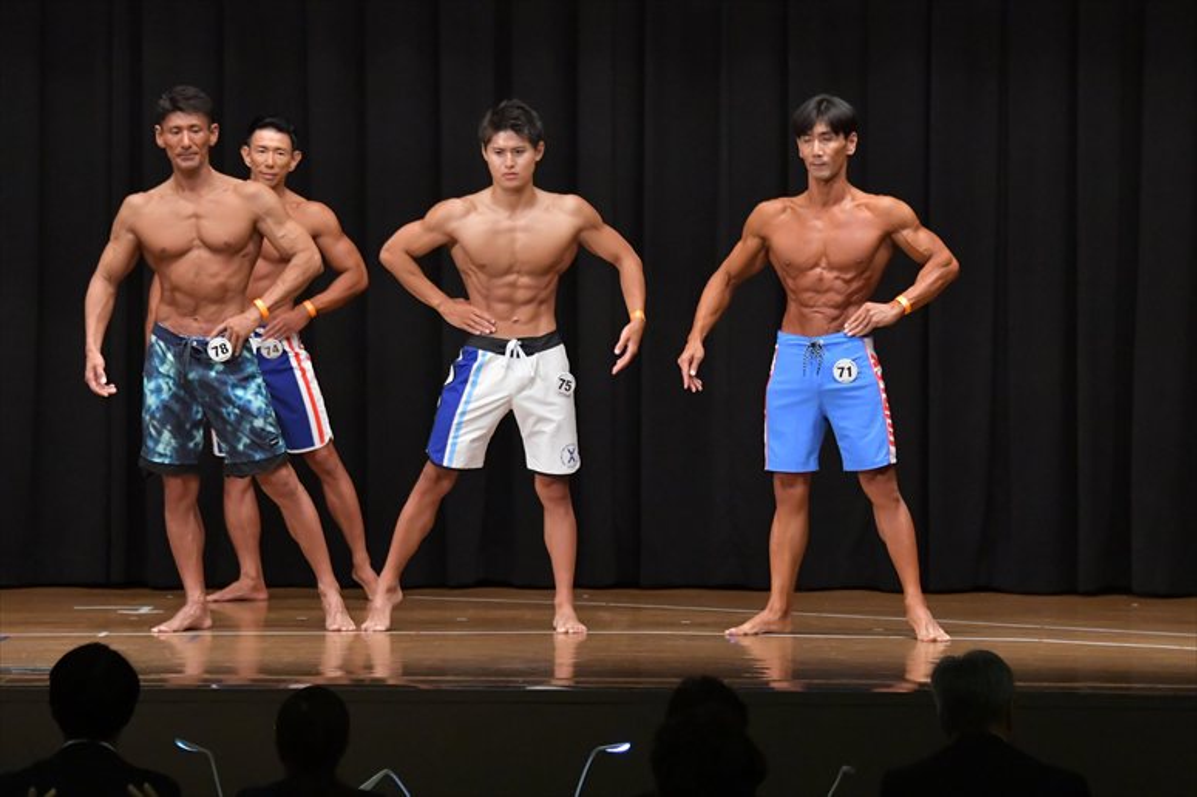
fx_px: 6082
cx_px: 598
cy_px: 398
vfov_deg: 7.5
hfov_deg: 11.2
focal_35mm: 183
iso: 6400
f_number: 5.6
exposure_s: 1/400
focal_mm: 122
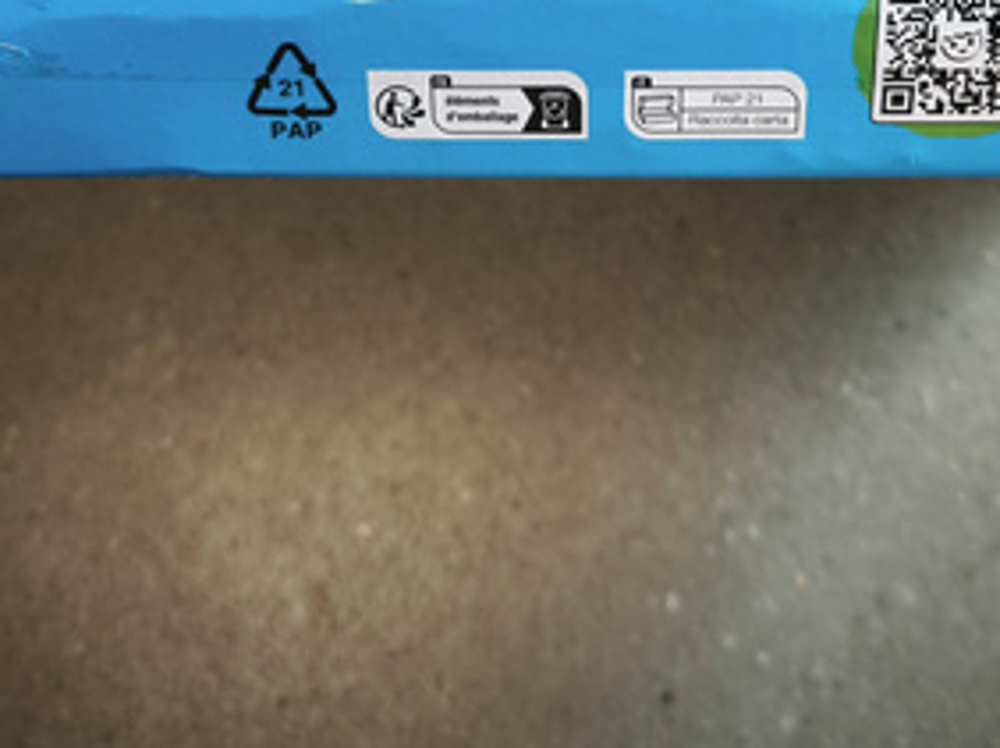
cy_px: -43
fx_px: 1414
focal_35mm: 49
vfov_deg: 27.5
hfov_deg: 38.7
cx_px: 631
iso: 250
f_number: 1.7
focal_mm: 5.35
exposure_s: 1/100
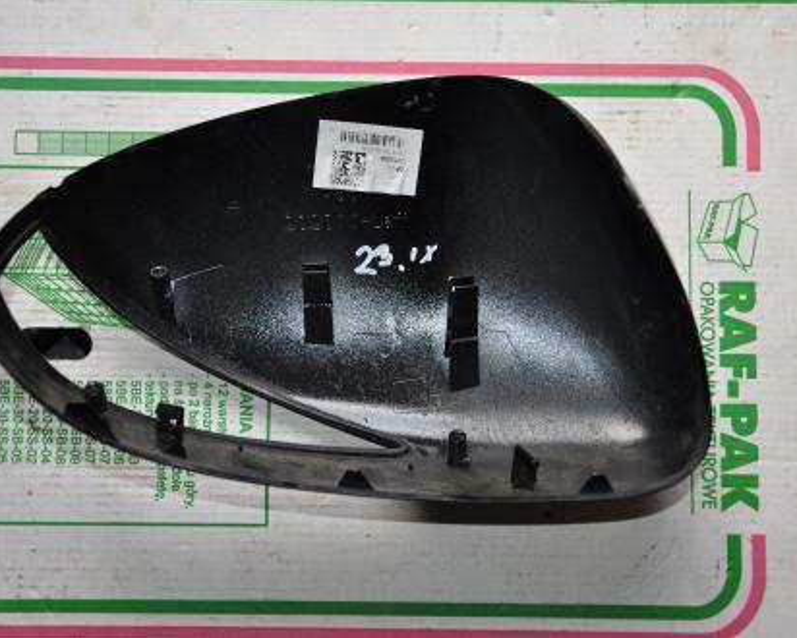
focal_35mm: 58
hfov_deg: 32.4
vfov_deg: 26.3
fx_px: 1369
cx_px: 352
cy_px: 319
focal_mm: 34
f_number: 4.2
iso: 320
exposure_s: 1/125
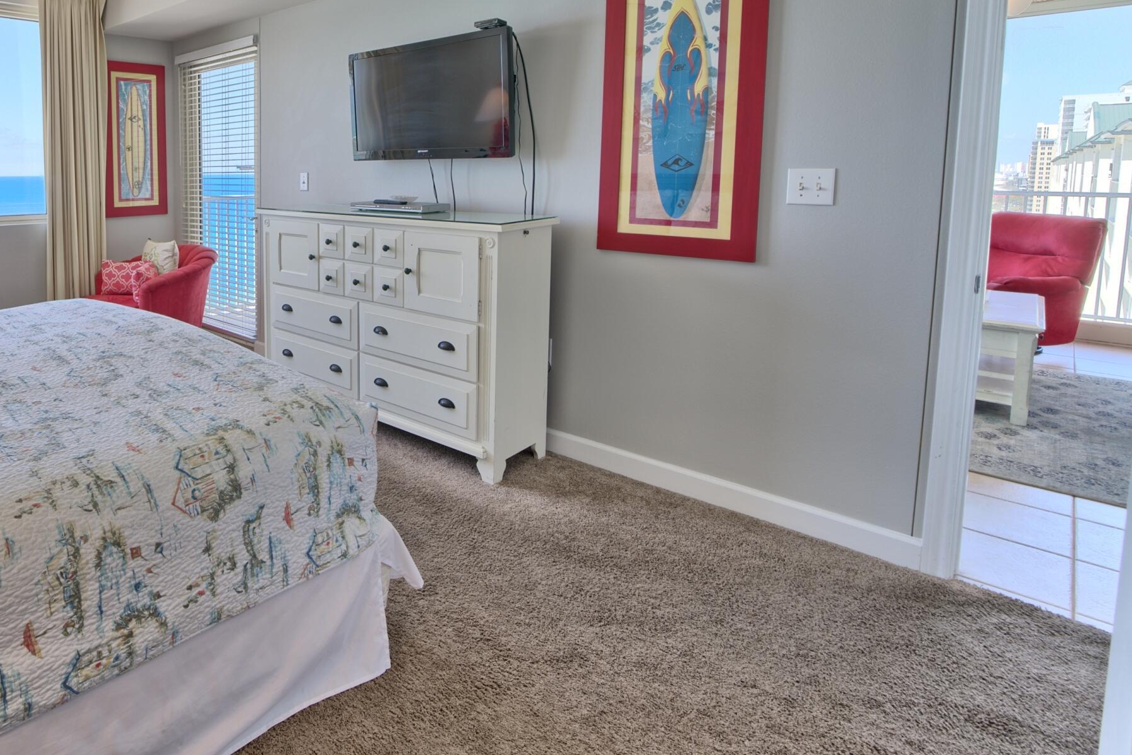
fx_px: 629
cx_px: 240
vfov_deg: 60.0
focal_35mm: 20
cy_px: 233
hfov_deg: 75.7
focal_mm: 12
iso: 500
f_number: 8
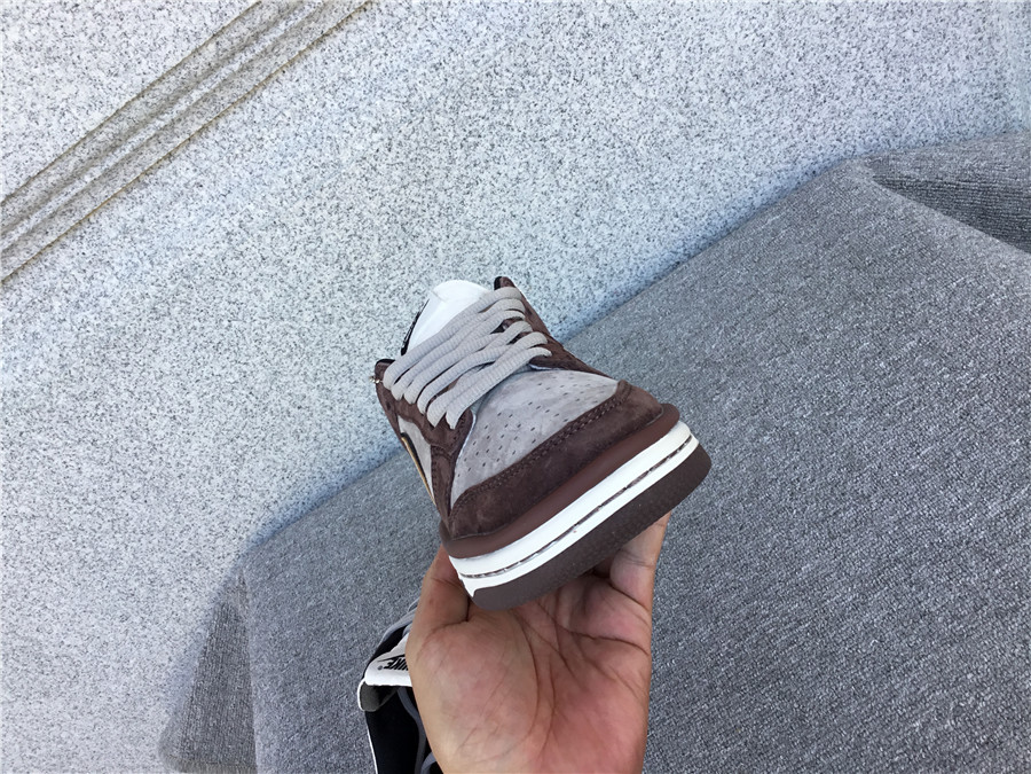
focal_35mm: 31
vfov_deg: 45.4
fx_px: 923
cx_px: 516
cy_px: 387
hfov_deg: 58.4
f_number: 2.4
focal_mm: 3.3
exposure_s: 1/132
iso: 25
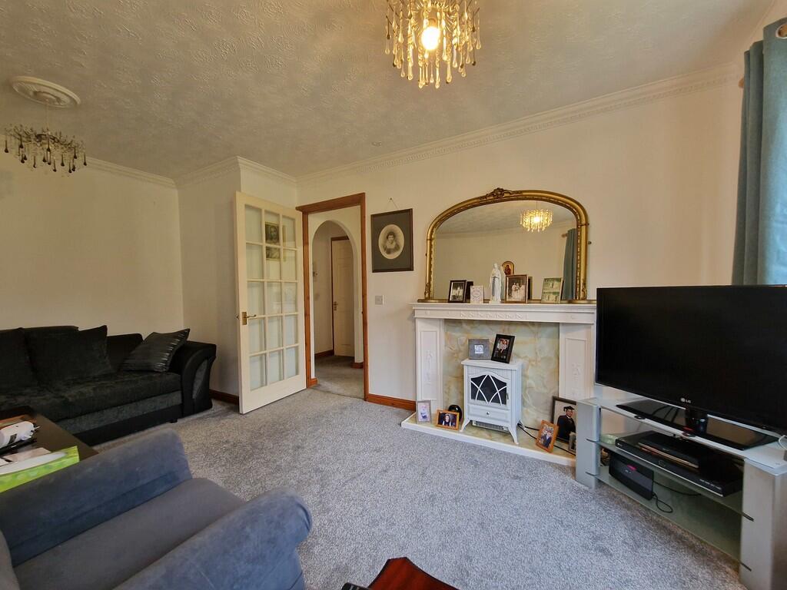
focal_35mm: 13
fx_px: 296
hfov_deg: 106.2
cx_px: 394
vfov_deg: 89.9
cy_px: 295
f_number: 2.2
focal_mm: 2.2
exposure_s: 1/50
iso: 320
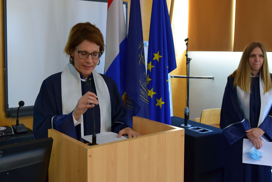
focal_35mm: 34
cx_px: 136
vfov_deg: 38.4
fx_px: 261
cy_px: 91
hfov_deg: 55.1
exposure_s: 1/30
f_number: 2.8
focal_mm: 23
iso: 500
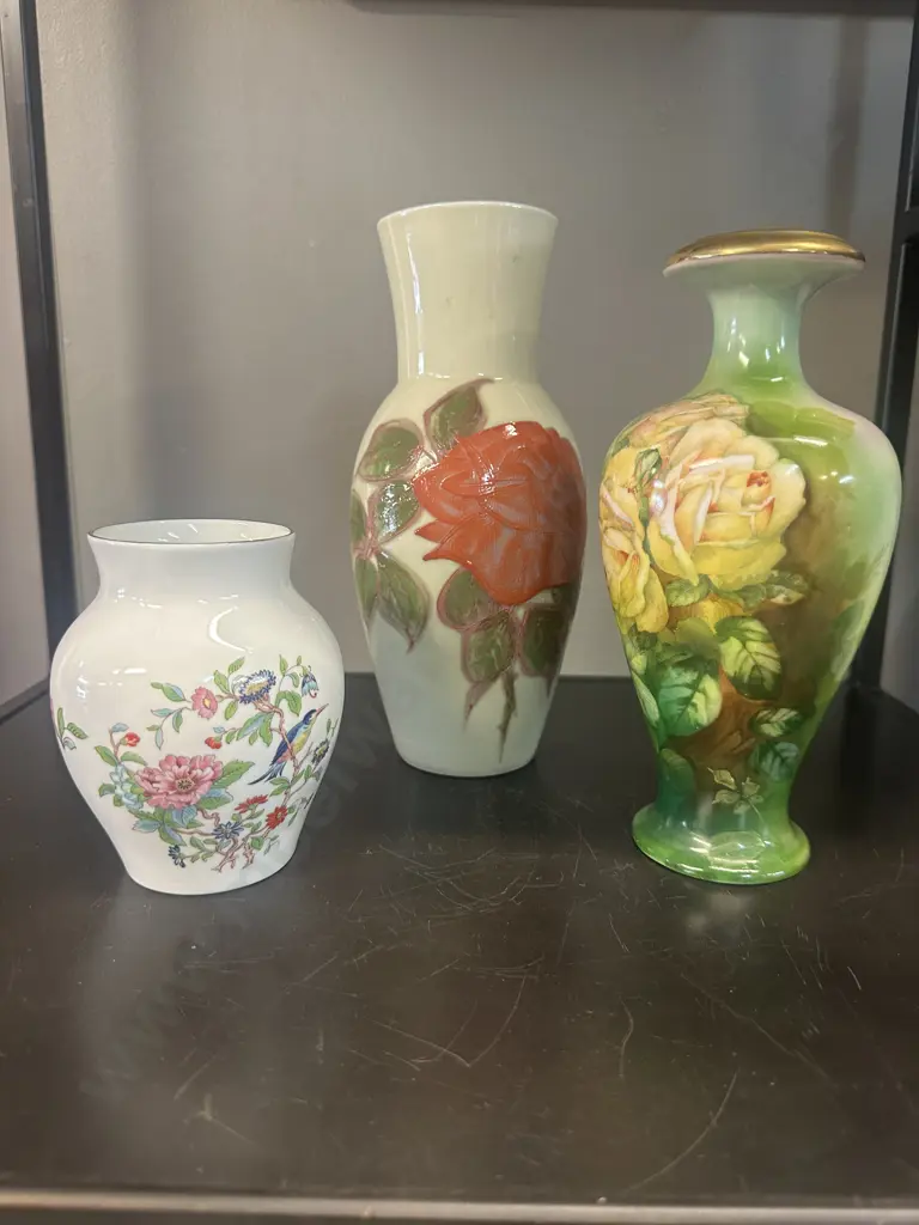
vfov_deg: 71.6
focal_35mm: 24
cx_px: 460
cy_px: 612
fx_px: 850
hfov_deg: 56.8
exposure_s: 1/50
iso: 200
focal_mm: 6.86
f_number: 1.78
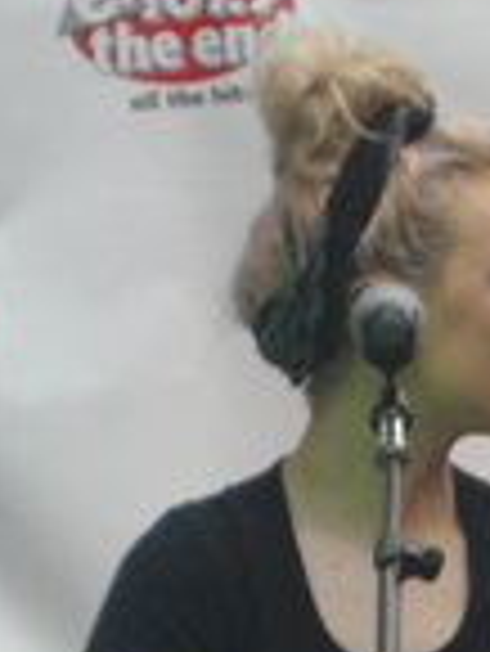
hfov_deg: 3.0
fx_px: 9235
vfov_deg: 4.0
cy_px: 825
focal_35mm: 490
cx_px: 483
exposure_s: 1/90
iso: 200
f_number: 4.5
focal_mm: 28.9
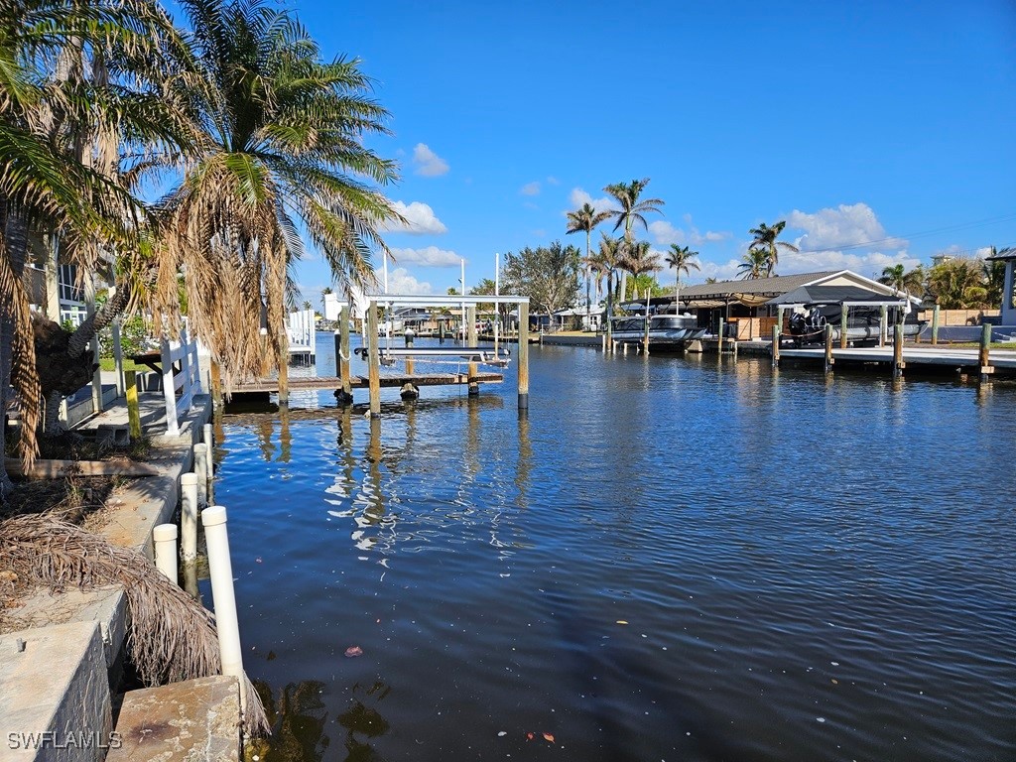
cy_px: 381
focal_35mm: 23
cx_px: 508
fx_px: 675
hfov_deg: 73.9
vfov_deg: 58.9
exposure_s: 1/1983
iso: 25
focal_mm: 5.4
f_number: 1.8
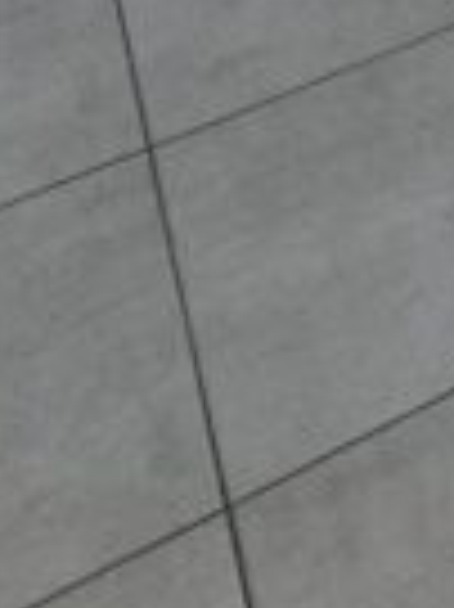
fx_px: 1857
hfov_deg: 11.0
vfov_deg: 11.8
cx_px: 1200
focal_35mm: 106
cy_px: -1126
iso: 64
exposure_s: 1/99
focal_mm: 2.22
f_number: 2.2
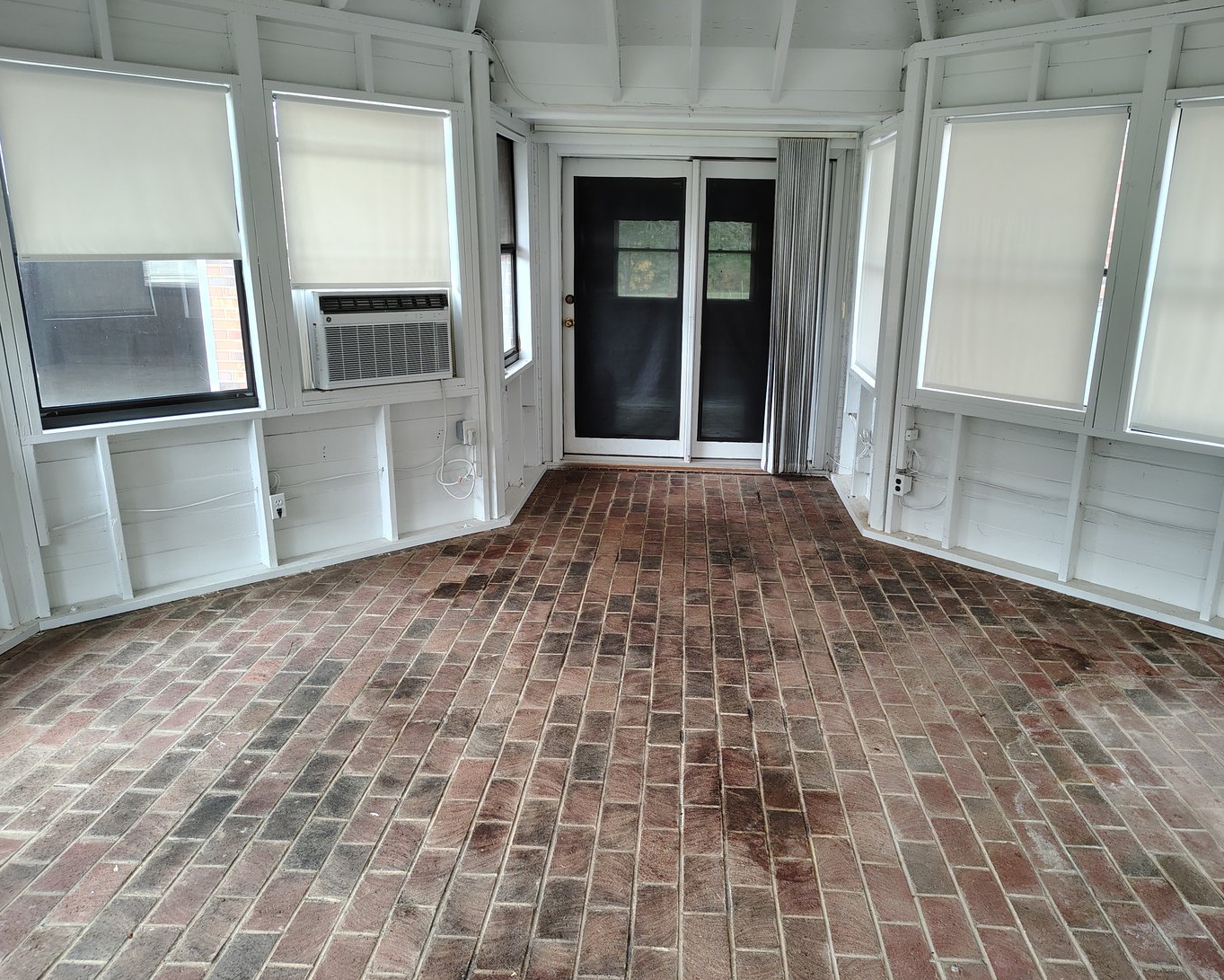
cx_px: 646
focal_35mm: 26
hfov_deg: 66.0
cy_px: 493
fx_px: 942
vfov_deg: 54.9
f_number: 1.8
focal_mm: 5.56
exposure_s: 1/120
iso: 578
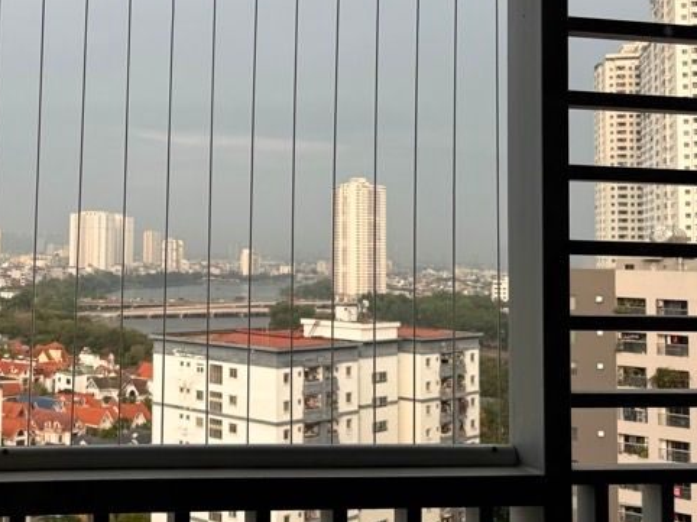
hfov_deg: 35.5
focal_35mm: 51
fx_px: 1026
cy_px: 171
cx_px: 85
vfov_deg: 28.3
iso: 80
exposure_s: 1/2506
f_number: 1.78
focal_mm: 6.76
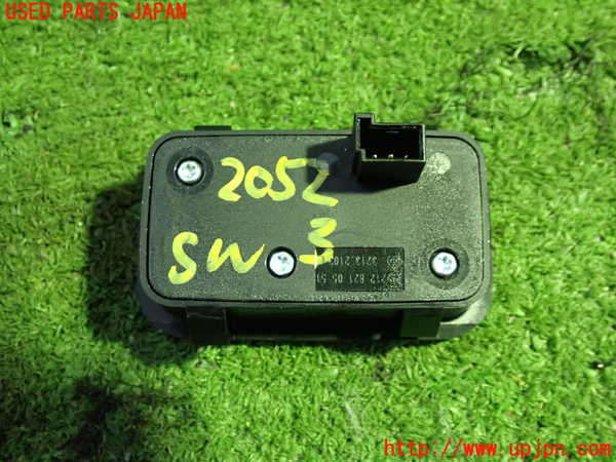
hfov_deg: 40.4
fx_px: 836
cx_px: 308
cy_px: 231
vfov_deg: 30.9
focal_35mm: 47
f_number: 3.1
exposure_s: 1/25
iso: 800
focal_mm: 8.4
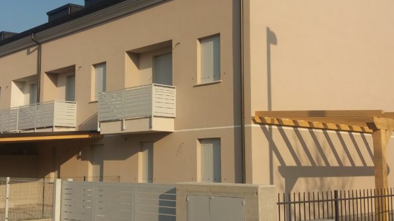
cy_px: 93
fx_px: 522
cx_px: 177
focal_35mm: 50
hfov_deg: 41.3
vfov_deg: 23.9
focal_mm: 3.7
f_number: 1.9
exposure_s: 1/2178
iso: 64
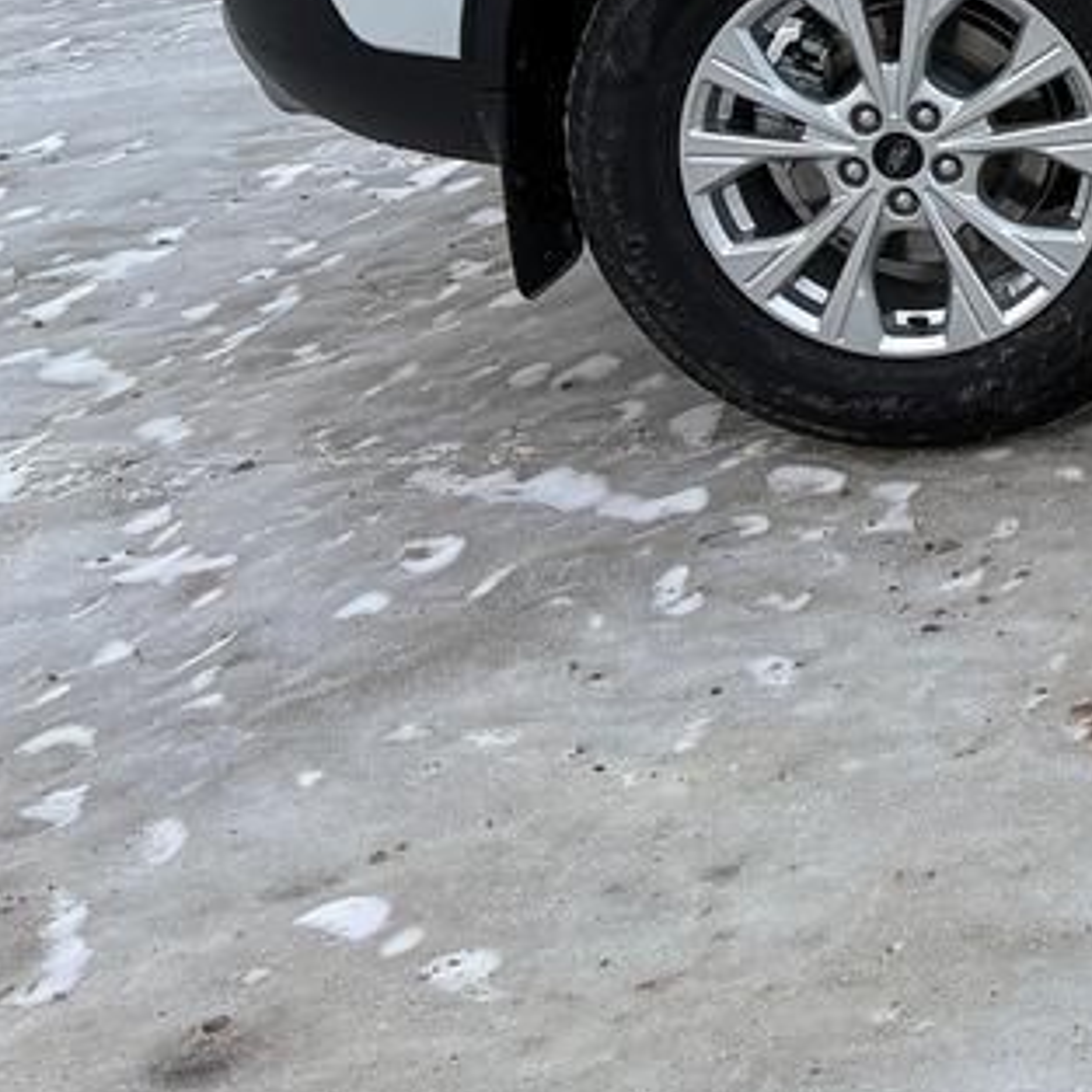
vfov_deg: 17.7
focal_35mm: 94
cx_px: 2135
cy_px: -167
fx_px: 3355
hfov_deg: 15.2
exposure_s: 1/228
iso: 40
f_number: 1.6
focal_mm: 5.96
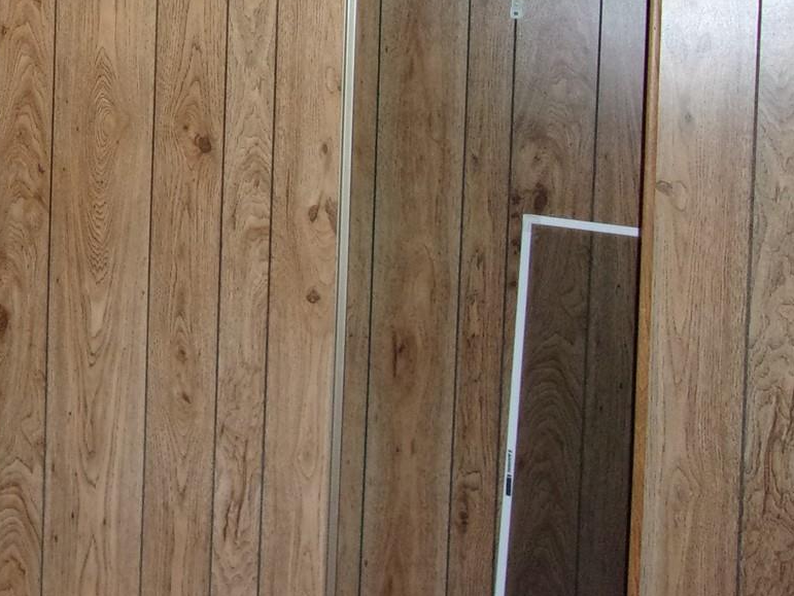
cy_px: 65
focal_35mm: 56
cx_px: 120
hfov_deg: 33.0
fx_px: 1285
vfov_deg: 25.4
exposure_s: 1/34
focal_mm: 4.9
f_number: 3
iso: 250
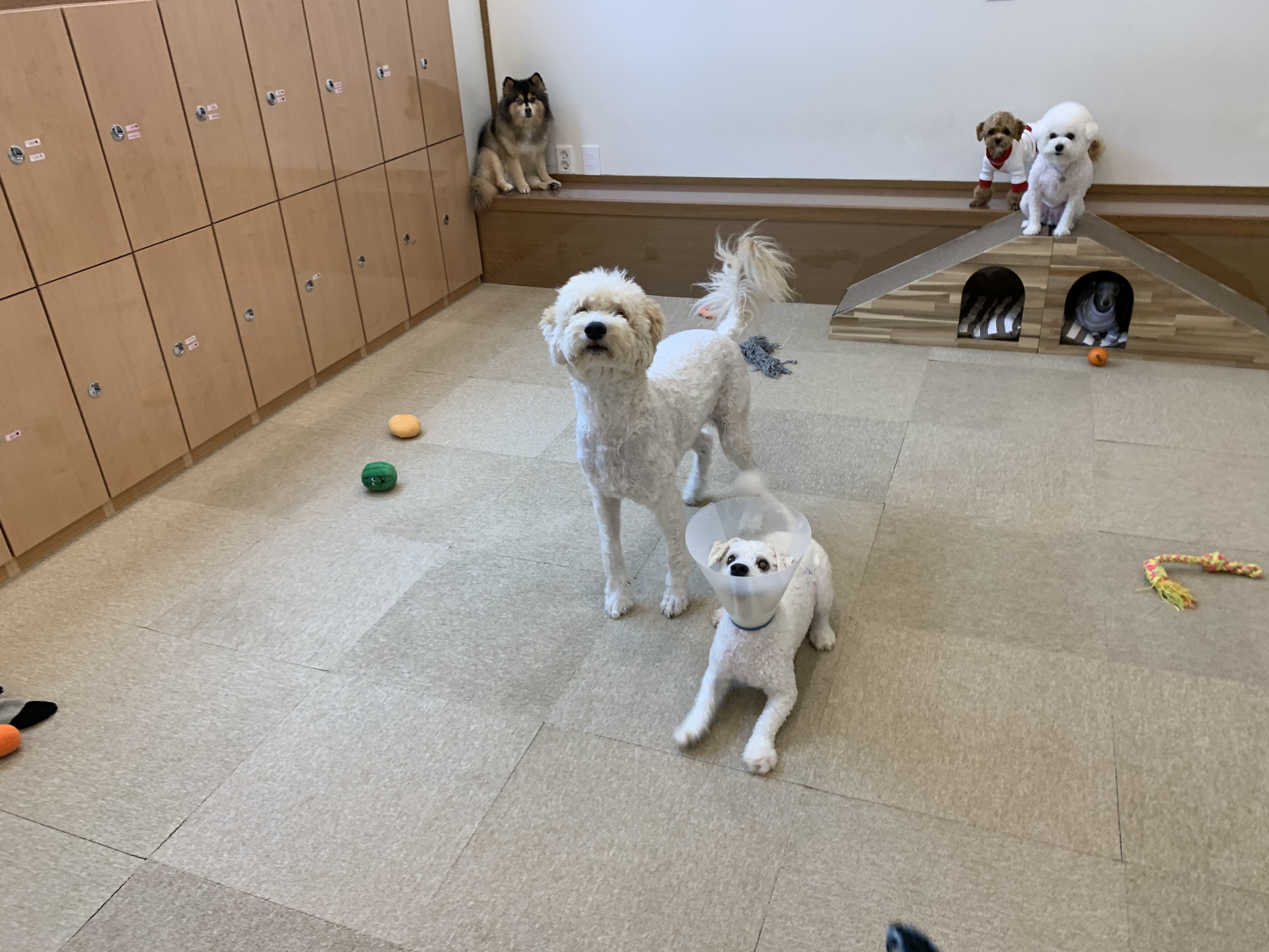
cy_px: 476
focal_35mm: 26
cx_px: 634
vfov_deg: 53.1
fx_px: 953
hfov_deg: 67.3
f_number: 1.8
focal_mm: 4.25
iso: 64
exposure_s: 1/60
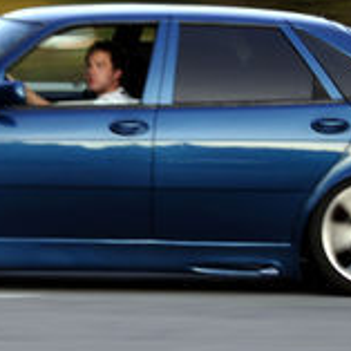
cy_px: 66
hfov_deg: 4.1
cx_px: 4
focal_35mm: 425
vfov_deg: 4.1
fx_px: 4876
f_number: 5
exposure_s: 1/30
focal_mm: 82
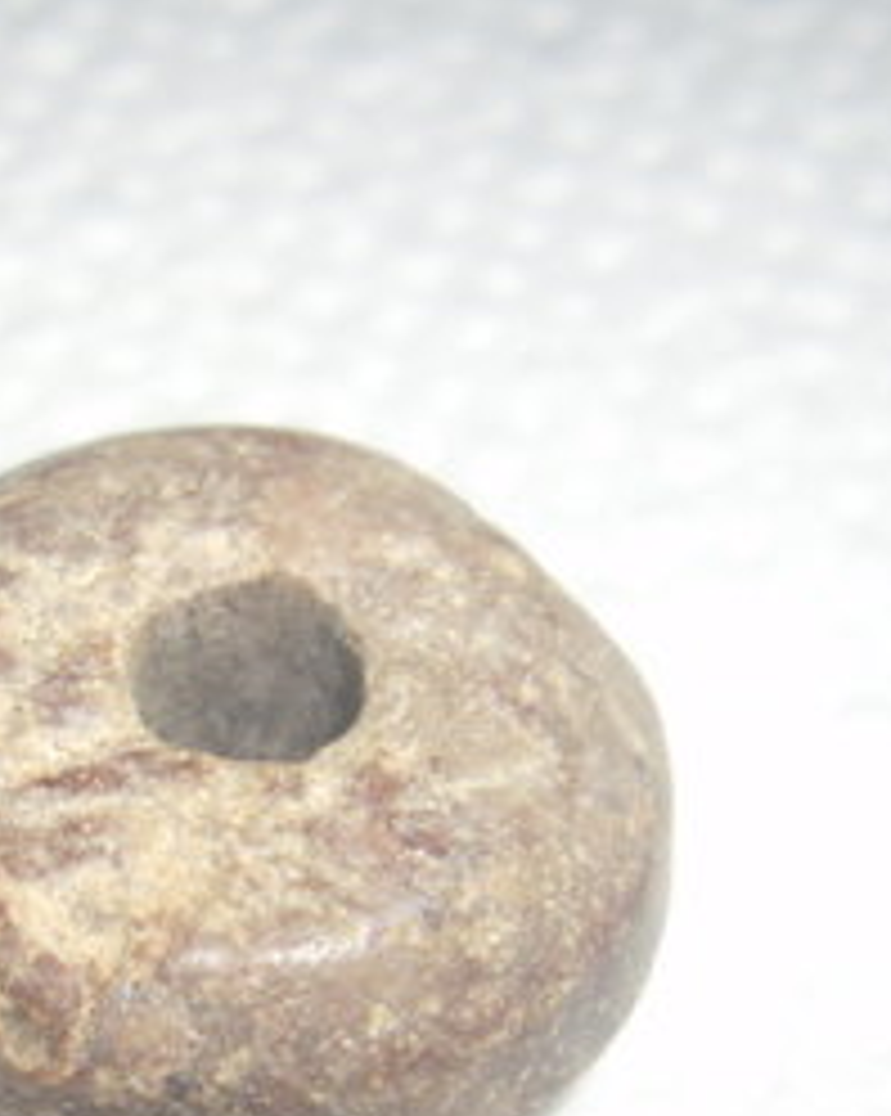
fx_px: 2013
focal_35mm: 61
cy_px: 799
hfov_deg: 24.7
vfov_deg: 30.6
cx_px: 248
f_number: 5.6
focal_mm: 6.2
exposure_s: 1/200
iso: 50
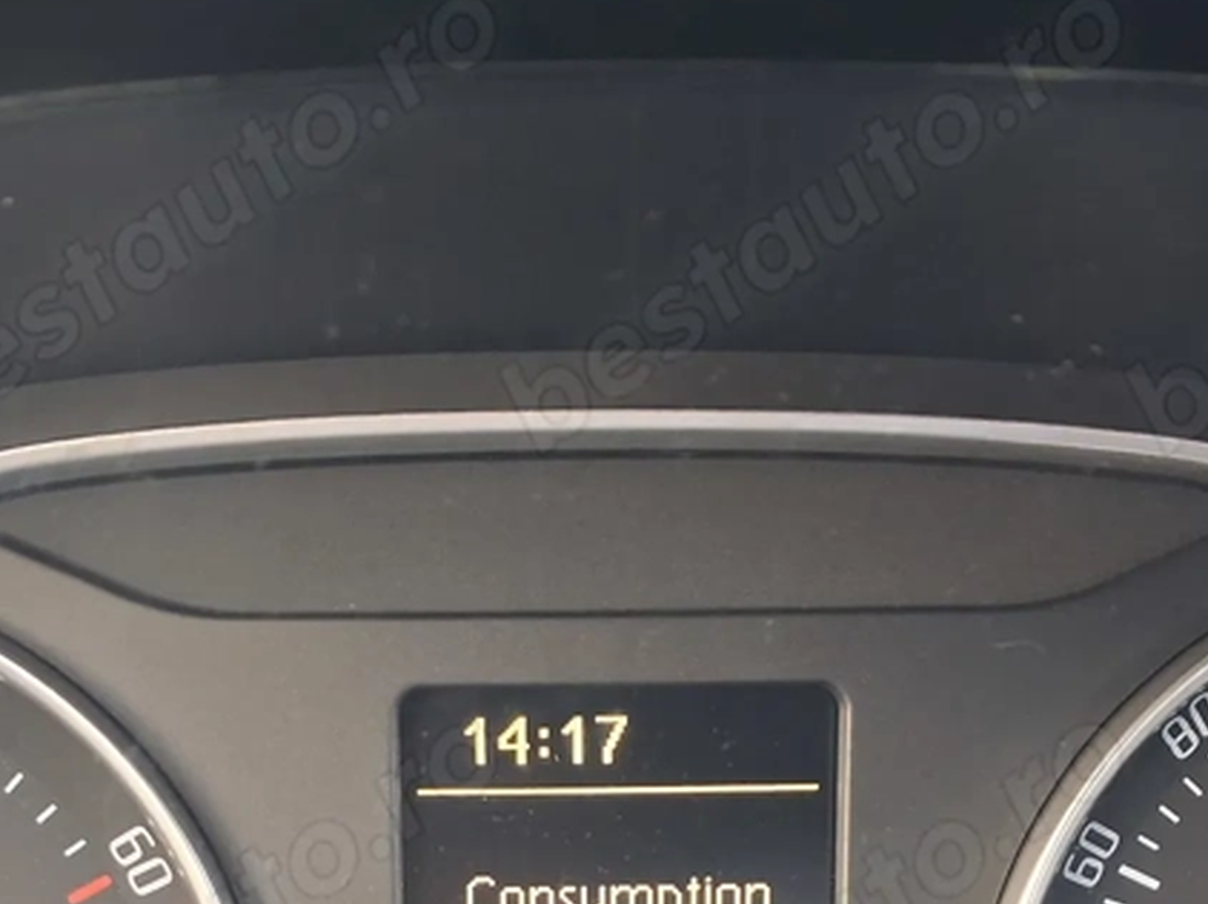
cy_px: 1007
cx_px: 561
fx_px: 2232
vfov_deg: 21.7
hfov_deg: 30.3
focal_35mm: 64
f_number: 1.8
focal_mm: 4
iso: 320
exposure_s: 1/50
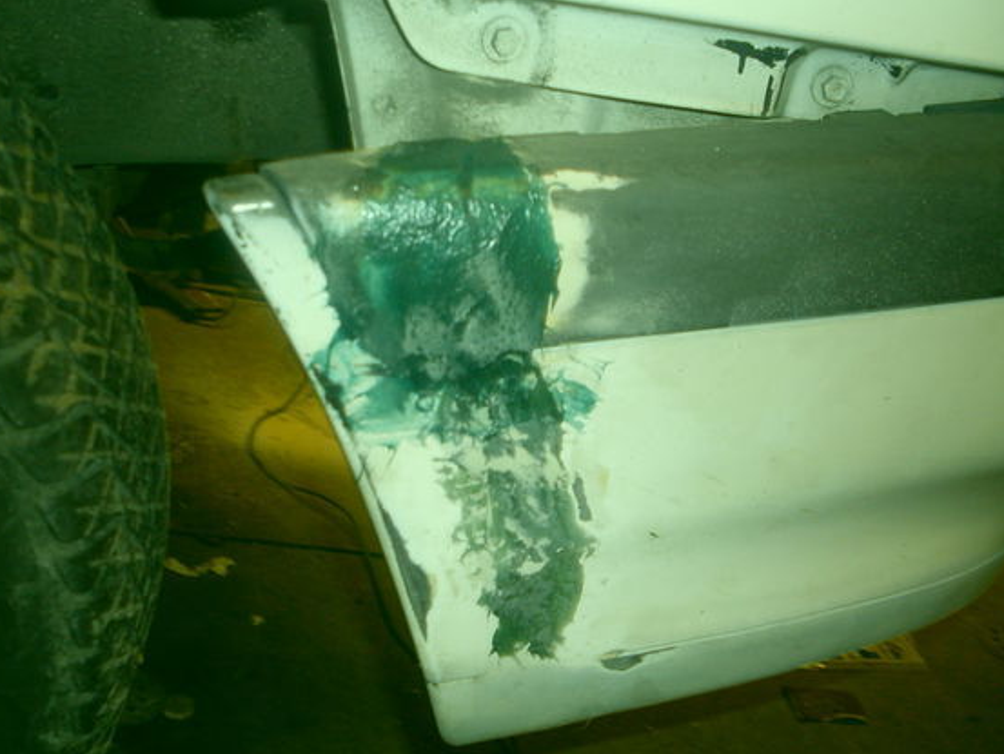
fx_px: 1276
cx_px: 441
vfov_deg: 32.9
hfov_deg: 42.9
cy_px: 349
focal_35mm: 44
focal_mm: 6.3
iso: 100
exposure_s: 1/45
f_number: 2.8
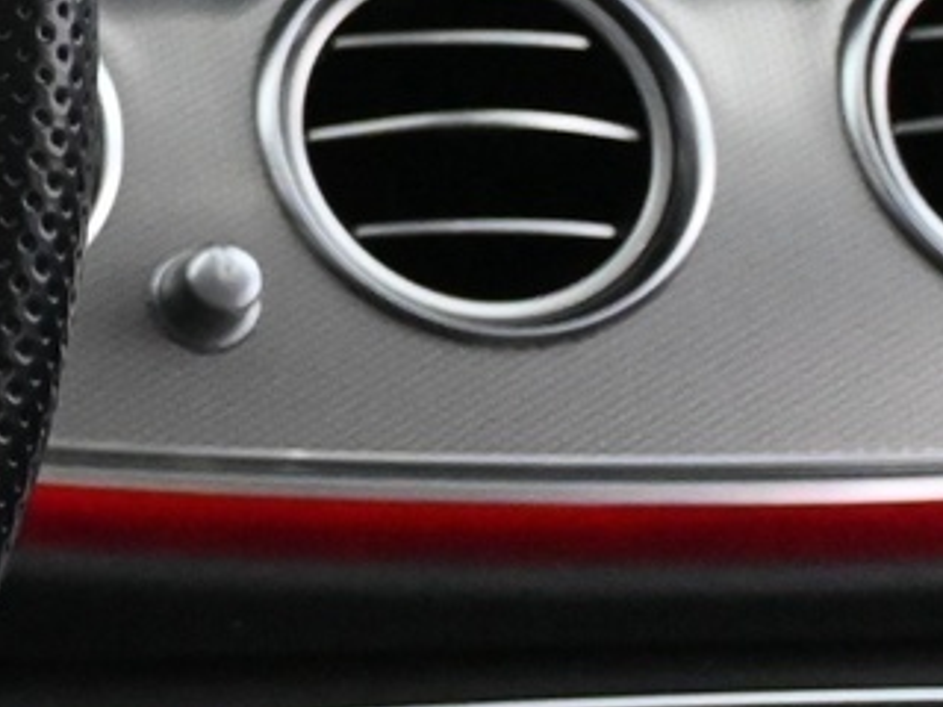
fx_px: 4767
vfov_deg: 8.5
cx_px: -1394
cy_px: 80
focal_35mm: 175
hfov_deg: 9.8
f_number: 4.2
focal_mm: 24
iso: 6400
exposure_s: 1/40
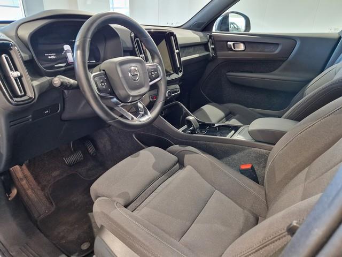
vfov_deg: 58.9
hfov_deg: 73.9
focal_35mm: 23
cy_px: 128
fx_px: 227
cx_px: 171
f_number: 1.8
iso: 640
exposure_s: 1/50
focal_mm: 5.4
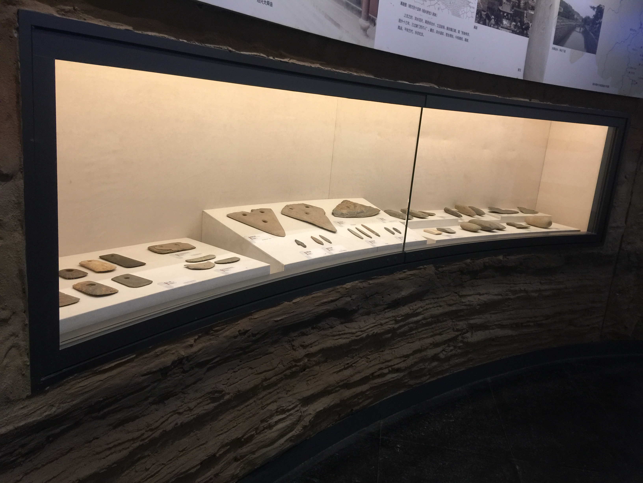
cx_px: 322
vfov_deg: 48.2
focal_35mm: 29
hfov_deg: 61.7
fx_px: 539
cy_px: 242
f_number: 2.2
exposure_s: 1/17
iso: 80
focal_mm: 4.15
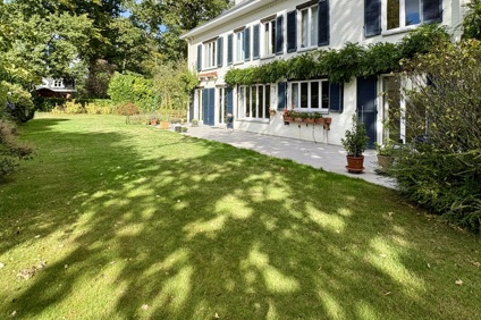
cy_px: 96
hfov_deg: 78.4
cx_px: 264
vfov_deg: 55.4
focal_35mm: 22
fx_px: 294
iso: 50
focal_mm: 2.22
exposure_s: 1/1020
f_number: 2.2
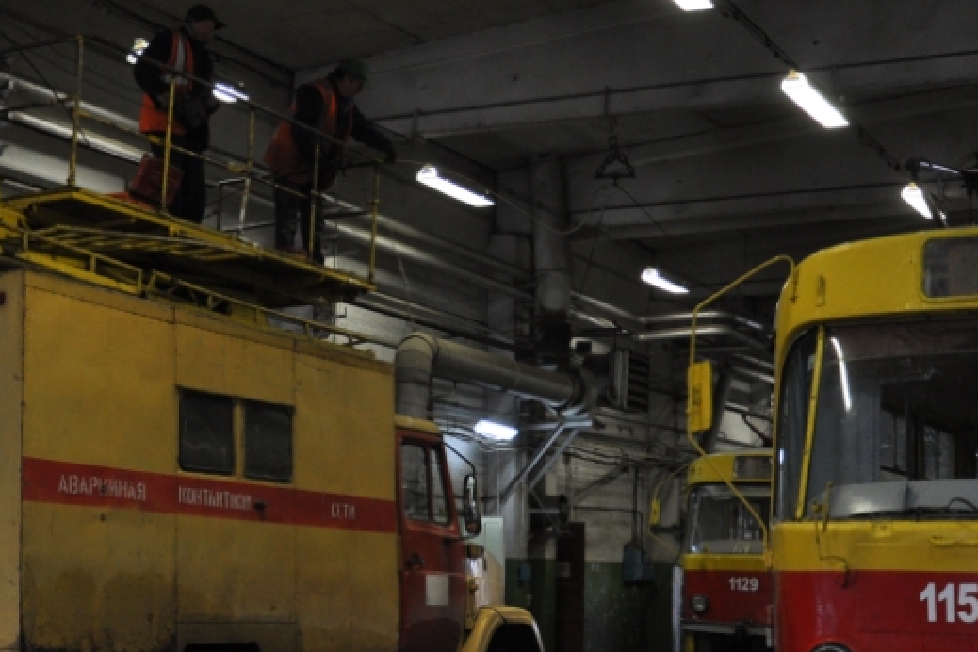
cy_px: 395
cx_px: 399
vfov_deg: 19.2
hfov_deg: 28.4
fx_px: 1929
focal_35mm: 71
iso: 720
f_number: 4
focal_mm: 24
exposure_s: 1/60
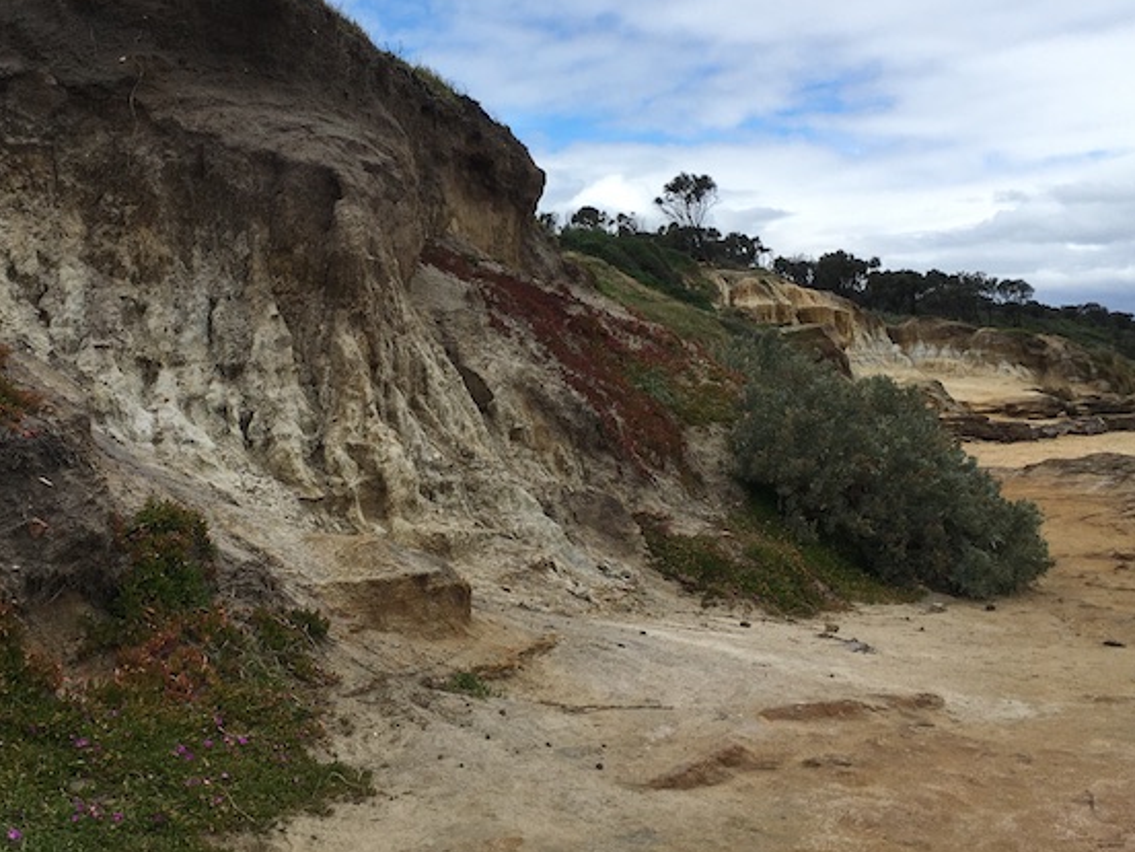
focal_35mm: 42
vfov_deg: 34.2
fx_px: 1377
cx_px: 456
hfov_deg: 44.6
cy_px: 335
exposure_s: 1/2653
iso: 25
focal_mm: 4.15
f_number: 2.2
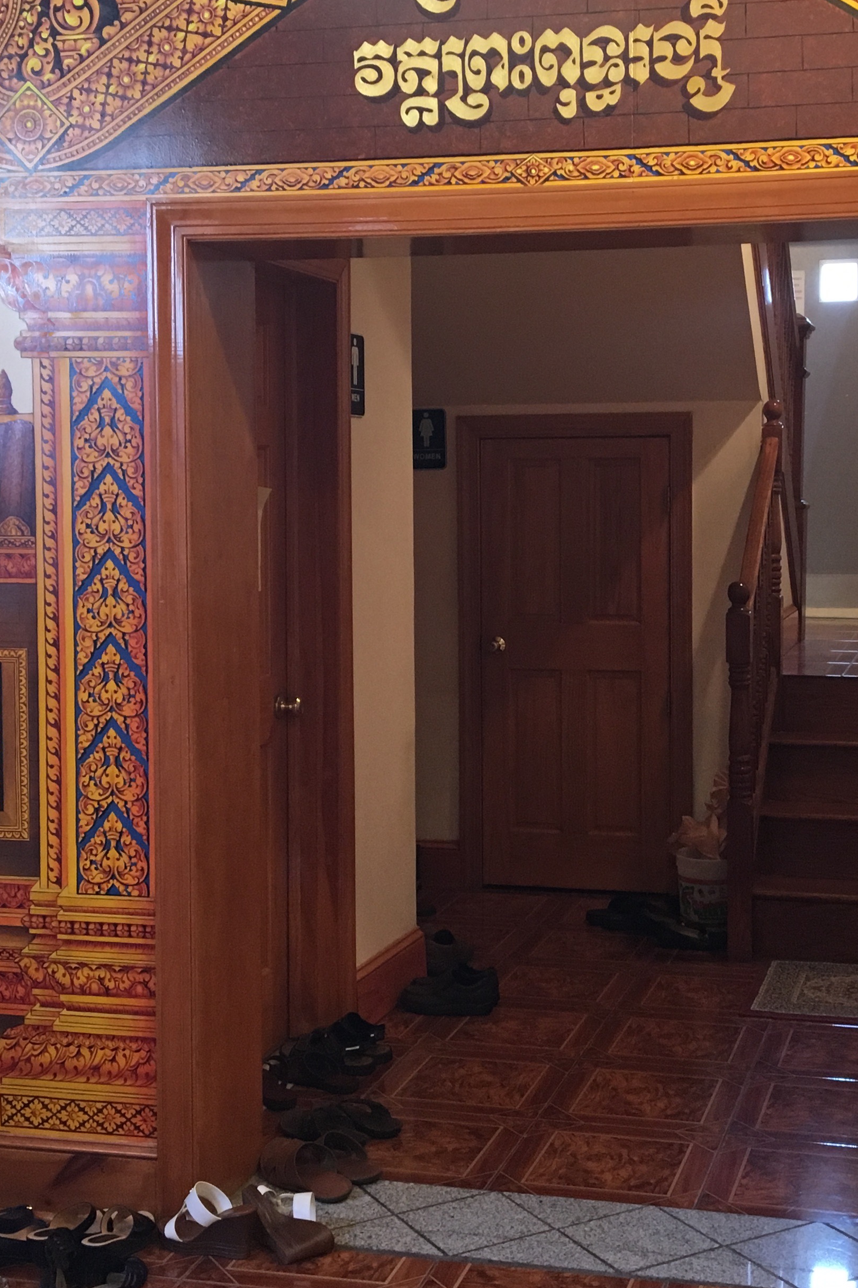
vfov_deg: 39.6
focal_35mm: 50
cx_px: 564
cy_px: 582
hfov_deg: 26.9
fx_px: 1788
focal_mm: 4.15
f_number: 2.2
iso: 125
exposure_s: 1/30
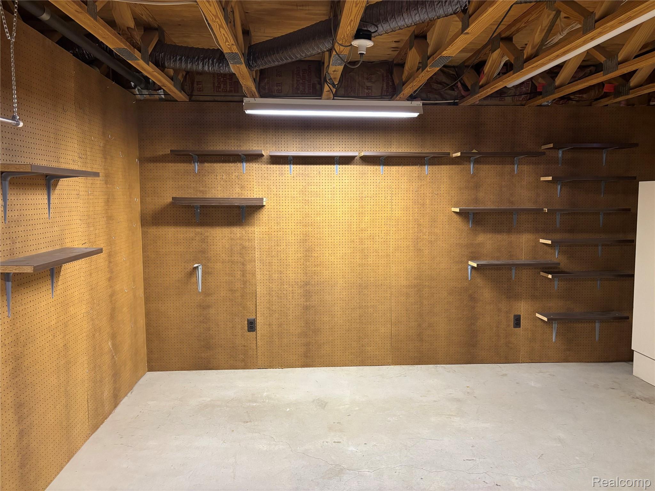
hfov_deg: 67.3
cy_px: 246
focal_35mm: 26
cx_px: 328
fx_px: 492
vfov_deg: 53.1
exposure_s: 1/60
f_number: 1.6
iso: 250
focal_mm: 5.96
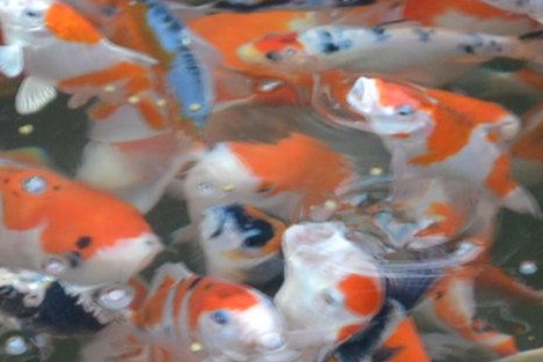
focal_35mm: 405
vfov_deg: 3.4
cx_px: 214
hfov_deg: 5.1
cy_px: 502
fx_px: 6117
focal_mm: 55
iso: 400
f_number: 5.6
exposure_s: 1/60
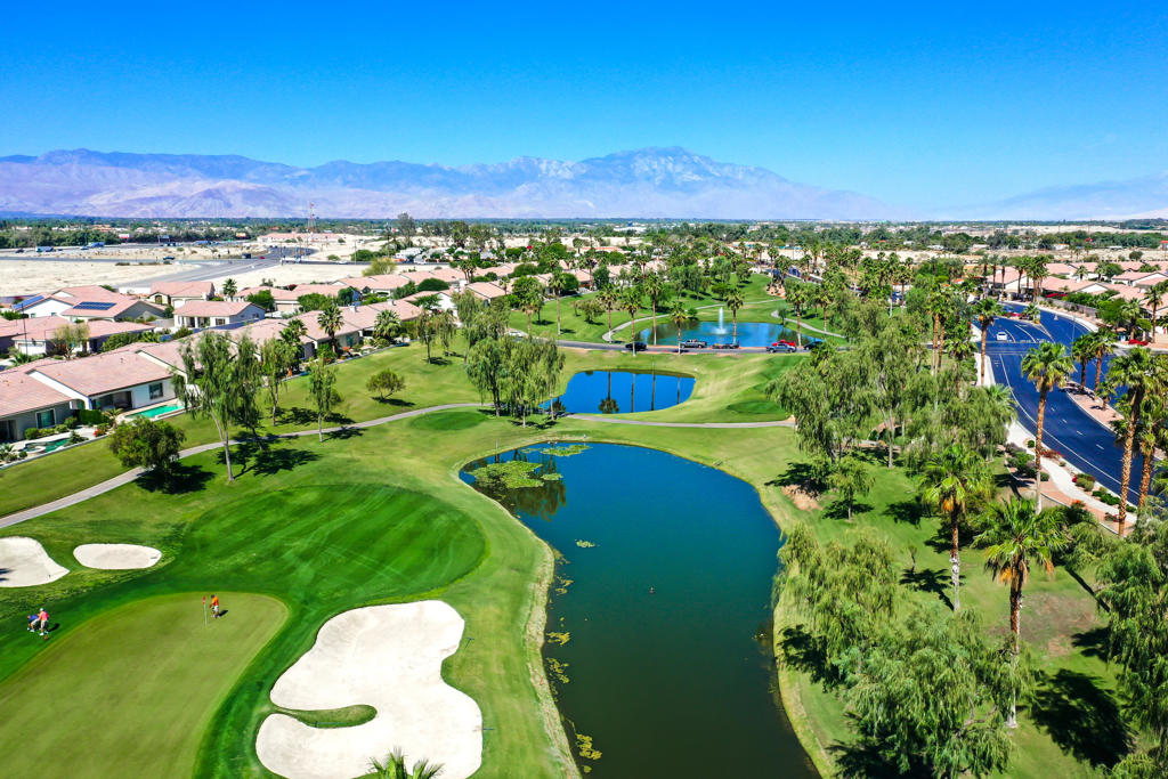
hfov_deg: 65.5
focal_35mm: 28
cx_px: 584
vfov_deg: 46.4
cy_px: 390
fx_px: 909
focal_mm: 10.26
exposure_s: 1/500
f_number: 5.6
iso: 100
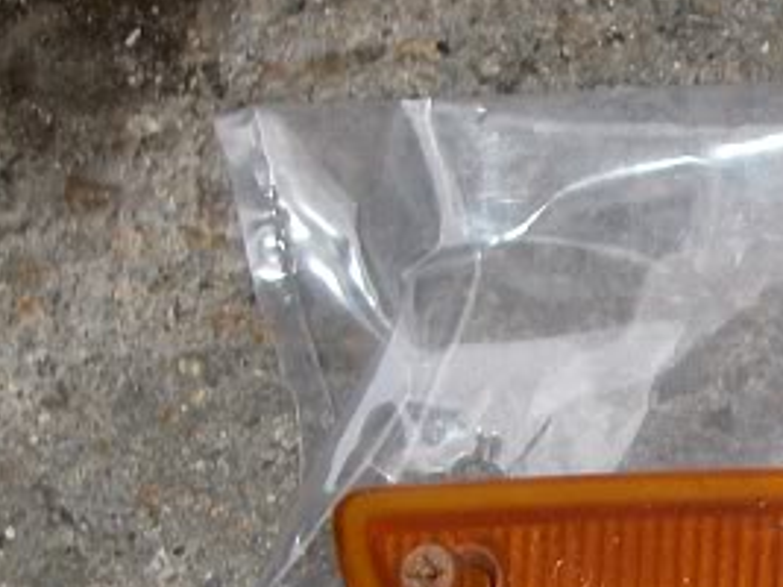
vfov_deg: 12.7
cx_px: 909
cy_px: 660
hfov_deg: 16.6
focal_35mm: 114
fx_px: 2577
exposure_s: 1/40
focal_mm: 6.3
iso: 200
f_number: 3.3
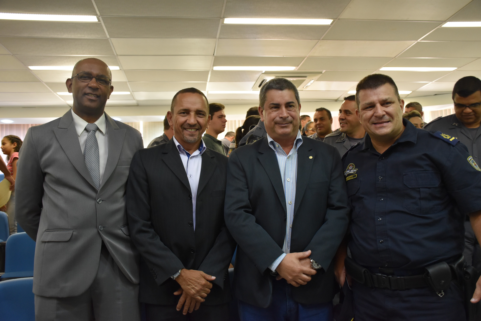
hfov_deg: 55.1
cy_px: 160
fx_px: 461
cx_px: 240
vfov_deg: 38.4
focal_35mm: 34
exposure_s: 1/60
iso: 1400
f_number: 3.8
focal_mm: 23
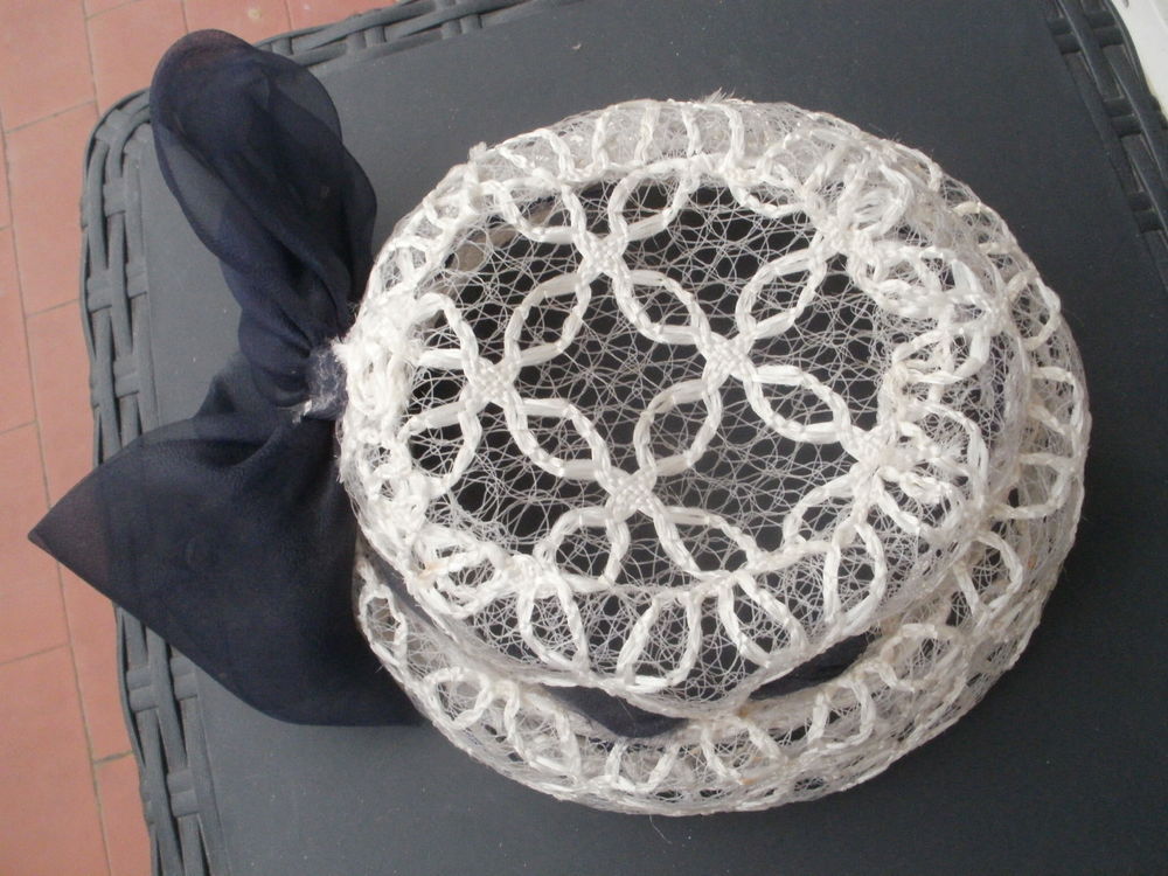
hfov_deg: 51.4
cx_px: 584
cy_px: 438
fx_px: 1215
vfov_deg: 39.7
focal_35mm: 36
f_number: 5.6
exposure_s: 1/160
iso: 400
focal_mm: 6.3
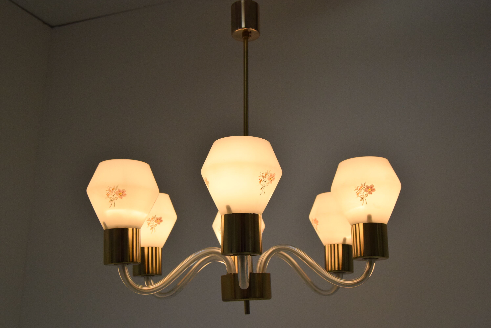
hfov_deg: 49.5
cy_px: 164
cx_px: 246
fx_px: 532
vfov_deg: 34.3
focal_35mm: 39
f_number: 7.1
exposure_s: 1/800
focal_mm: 26
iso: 1600
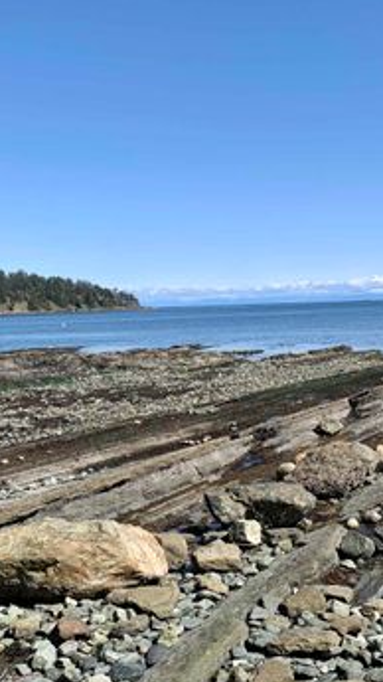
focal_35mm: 41
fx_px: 740
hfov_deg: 28.3
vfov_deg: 49.4
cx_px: 316
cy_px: 329
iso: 25
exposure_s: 1/2681
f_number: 1.8
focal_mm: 4.25
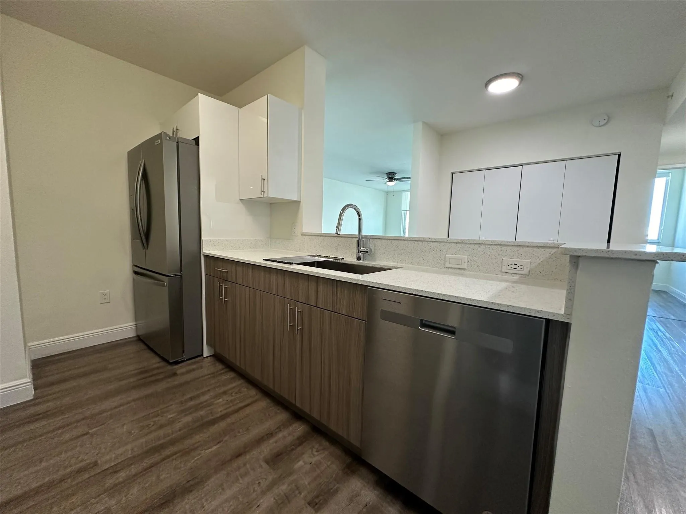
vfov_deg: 85.7
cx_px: 343
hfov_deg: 102.1
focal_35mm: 14
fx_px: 277
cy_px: 257
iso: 250
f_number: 2.2
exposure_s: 1/120
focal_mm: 2.22
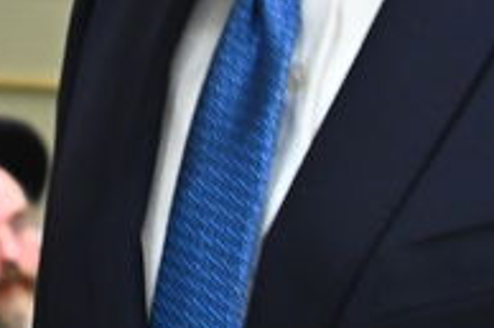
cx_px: 115
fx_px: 3469
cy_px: -262
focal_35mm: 253
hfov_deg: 8.1
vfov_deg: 5.3
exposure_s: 1/200
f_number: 4
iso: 3200
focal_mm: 35
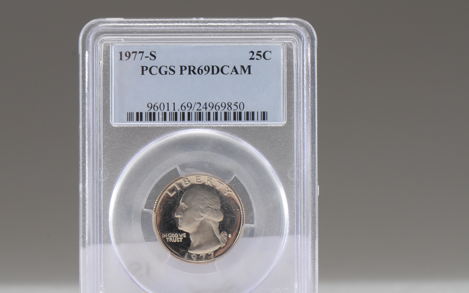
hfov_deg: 12.5
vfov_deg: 7.8
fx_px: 2143
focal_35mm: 168
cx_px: 199
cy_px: 148
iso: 320
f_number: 14
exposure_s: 1/100
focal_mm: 85
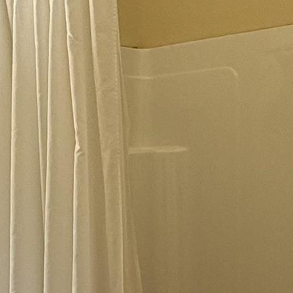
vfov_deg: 20.6
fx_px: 795
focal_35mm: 83
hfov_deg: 20.6
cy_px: 235
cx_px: 50
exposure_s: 1/99
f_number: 2.2
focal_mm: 2.22
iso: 125
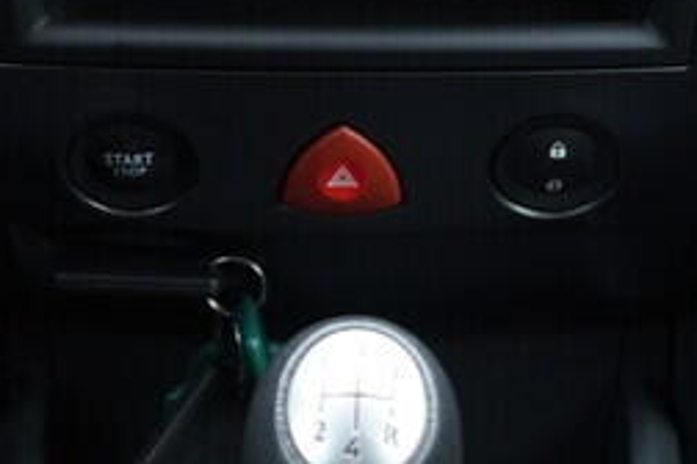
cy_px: 769
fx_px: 2827
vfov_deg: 9.1
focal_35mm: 146
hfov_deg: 14.1
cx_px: 288
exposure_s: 1/40
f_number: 2.8
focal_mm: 24
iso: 400
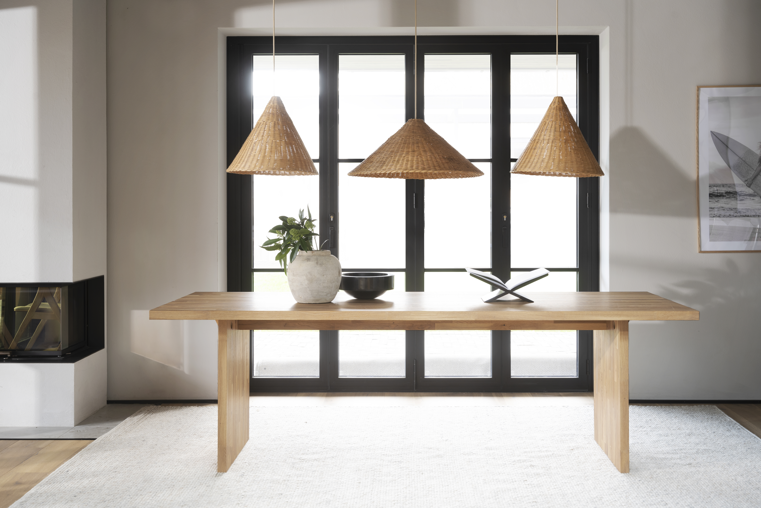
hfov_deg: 44.5
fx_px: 930
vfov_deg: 30.5
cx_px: 380
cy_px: 254
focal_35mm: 44
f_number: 7.1
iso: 100
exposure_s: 1.3
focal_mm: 44
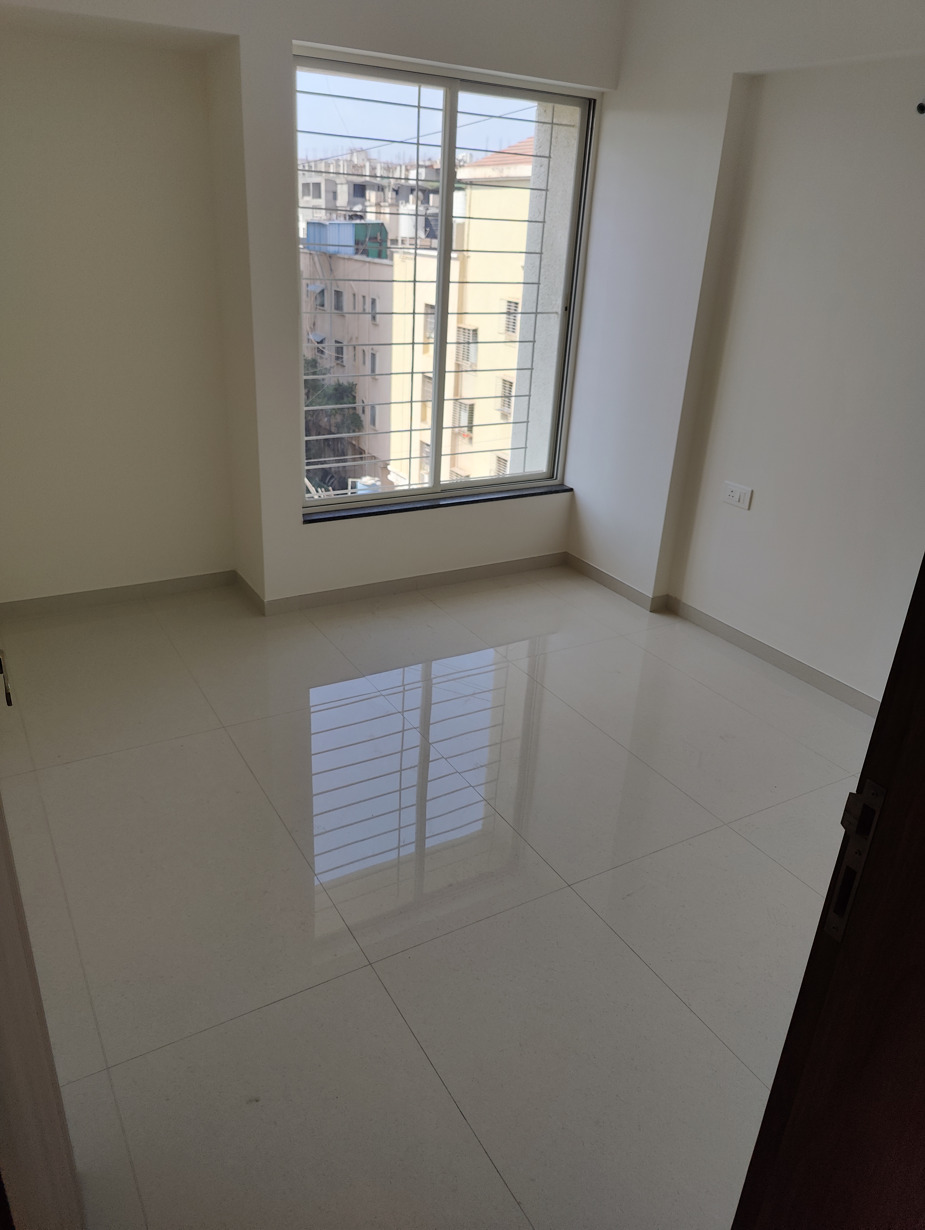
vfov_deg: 73.9
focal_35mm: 23
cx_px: 462
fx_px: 818
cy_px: 615
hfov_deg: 59.0
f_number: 1.8
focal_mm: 6.06
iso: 50
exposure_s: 1/1160
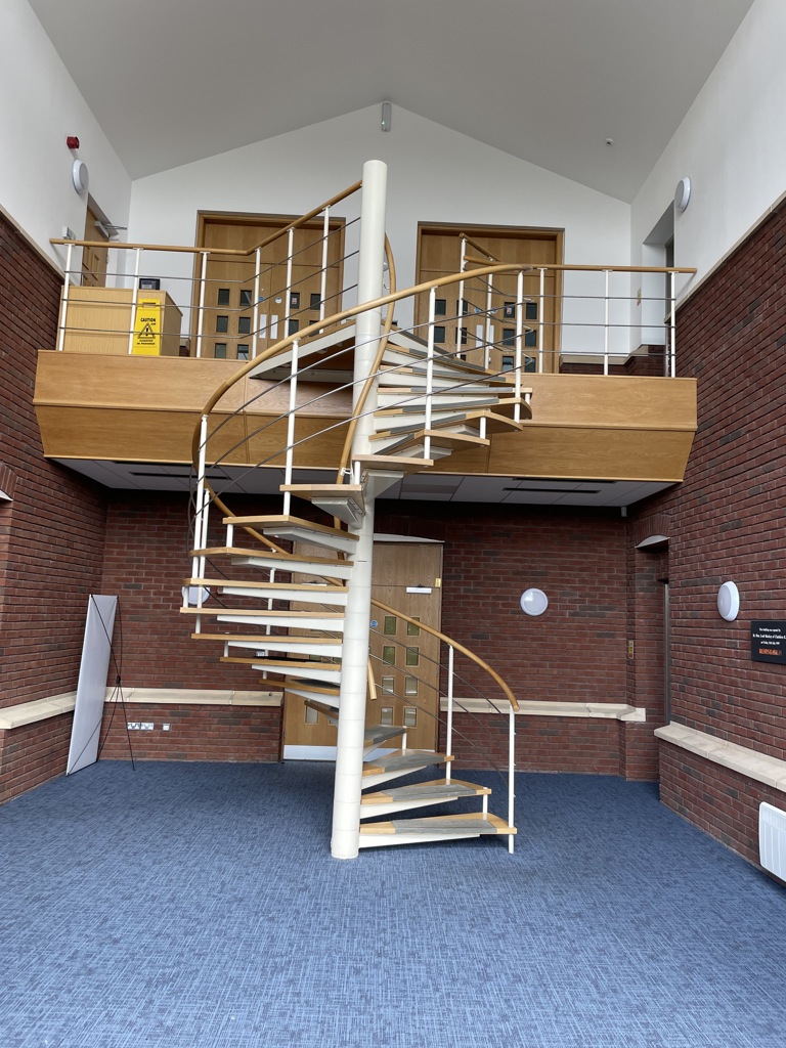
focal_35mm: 26
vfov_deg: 67.3
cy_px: 524
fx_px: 787
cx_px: 393
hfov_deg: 53.1
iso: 50
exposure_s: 1/121
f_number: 1.6
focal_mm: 4.2
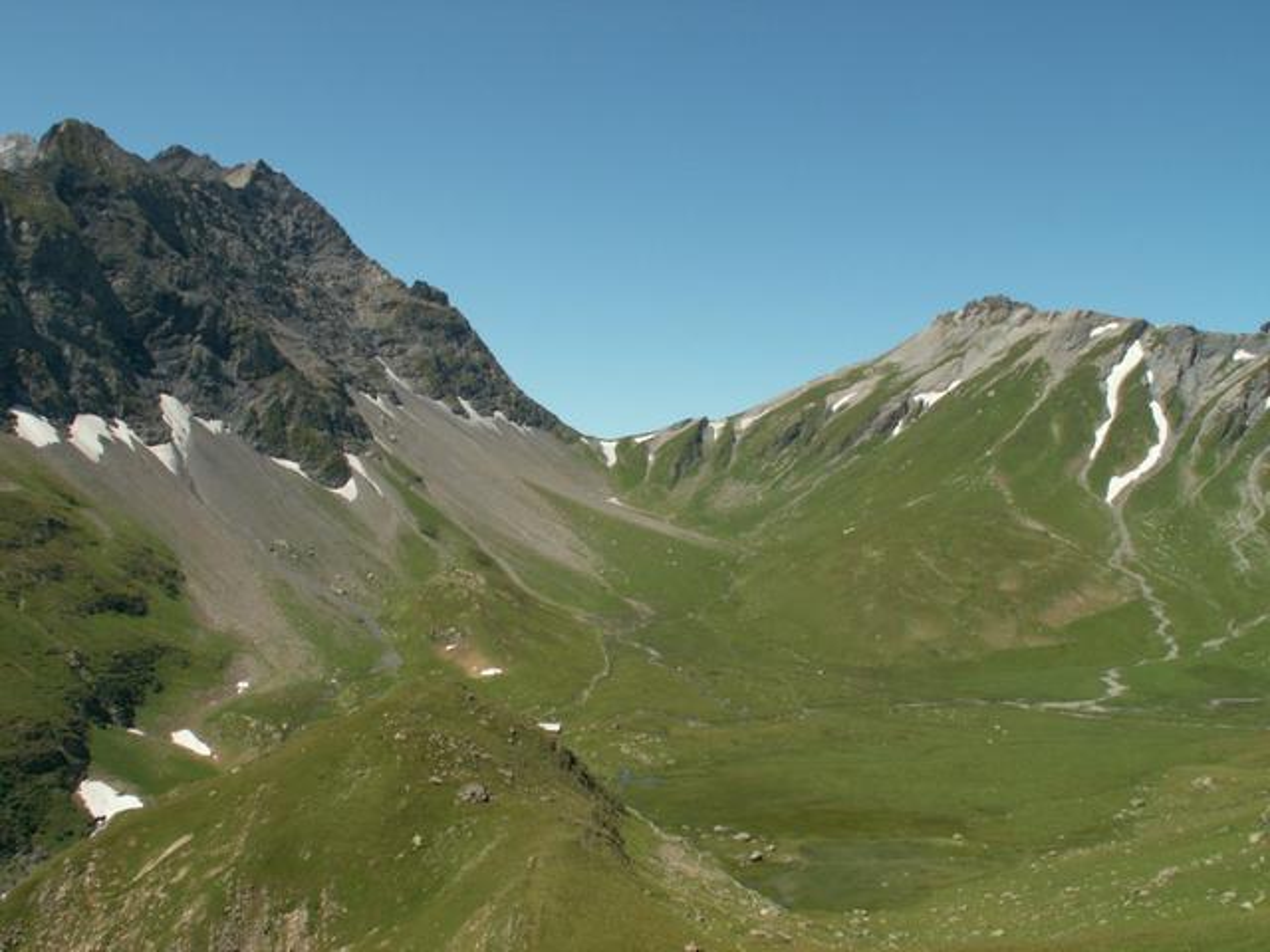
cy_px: 476
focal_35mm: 35
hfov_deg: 52.6
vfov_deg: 40.7
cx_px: 635
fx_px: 1284
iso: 50
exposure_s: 1/200
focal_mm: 5.86
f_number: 6.3
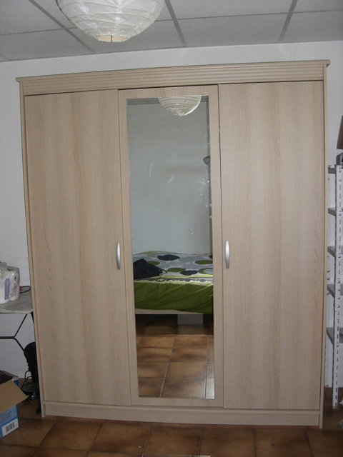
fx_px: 502
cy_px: 228
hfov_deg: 37.7
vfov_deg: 49.0
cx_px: 172
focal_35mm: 38
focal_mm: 6.2
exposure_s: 1/60
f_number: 2.7
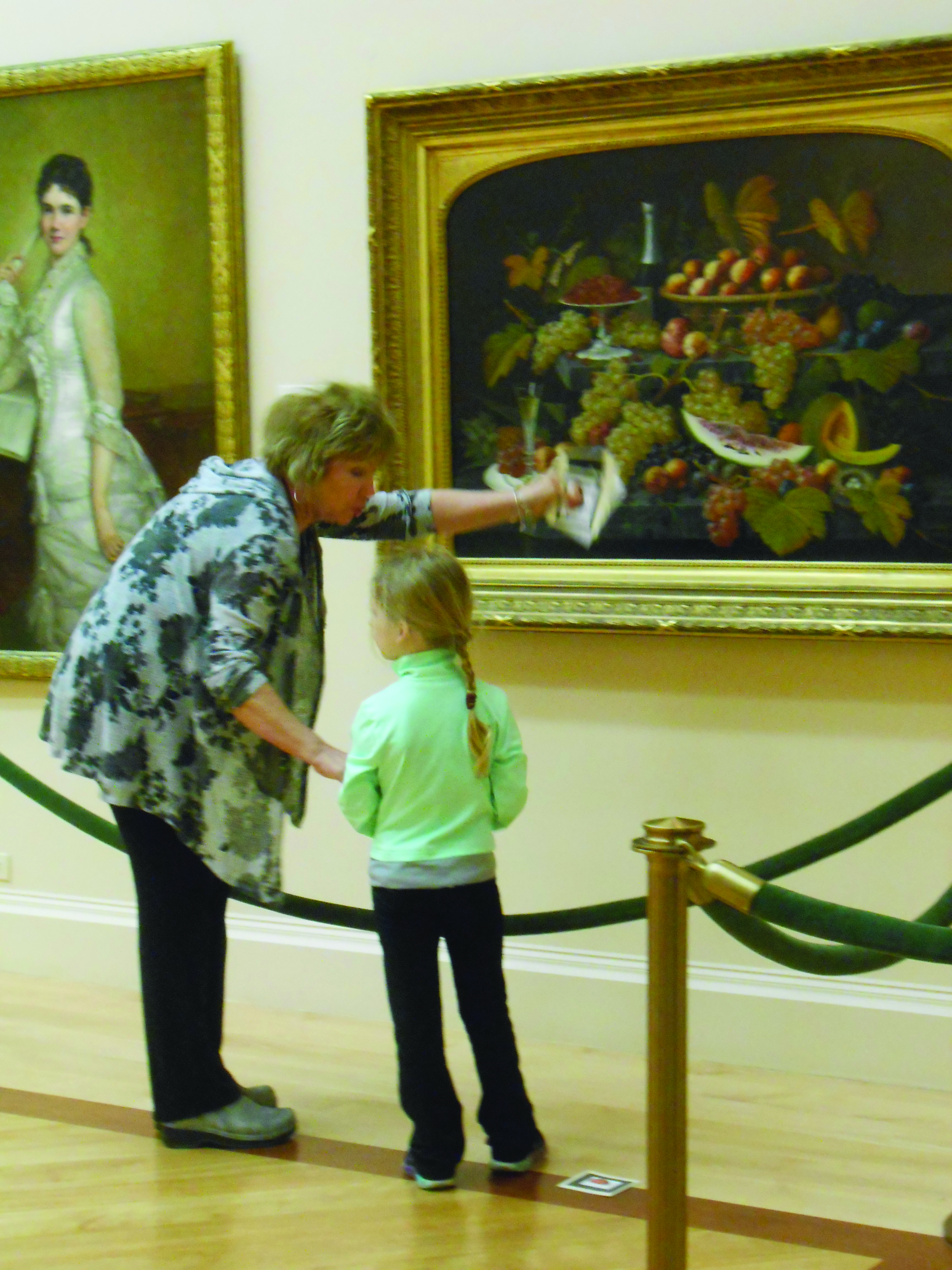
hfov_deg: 20.4
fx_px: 2640
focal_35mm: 72
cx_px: 476
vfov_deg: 27.0
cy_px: 635
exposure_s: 1/10
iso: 800
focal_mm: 12.8
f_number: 6
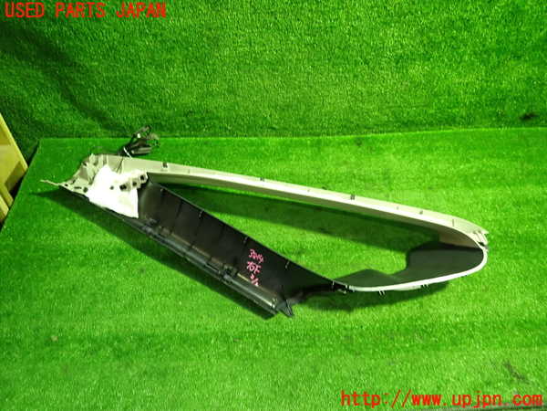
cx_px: 274
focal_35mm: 25
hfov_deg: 69.4
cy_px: 206
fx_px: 395
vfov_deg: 54.9
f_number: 2
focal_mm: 4.5
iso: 400
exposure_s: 1/30
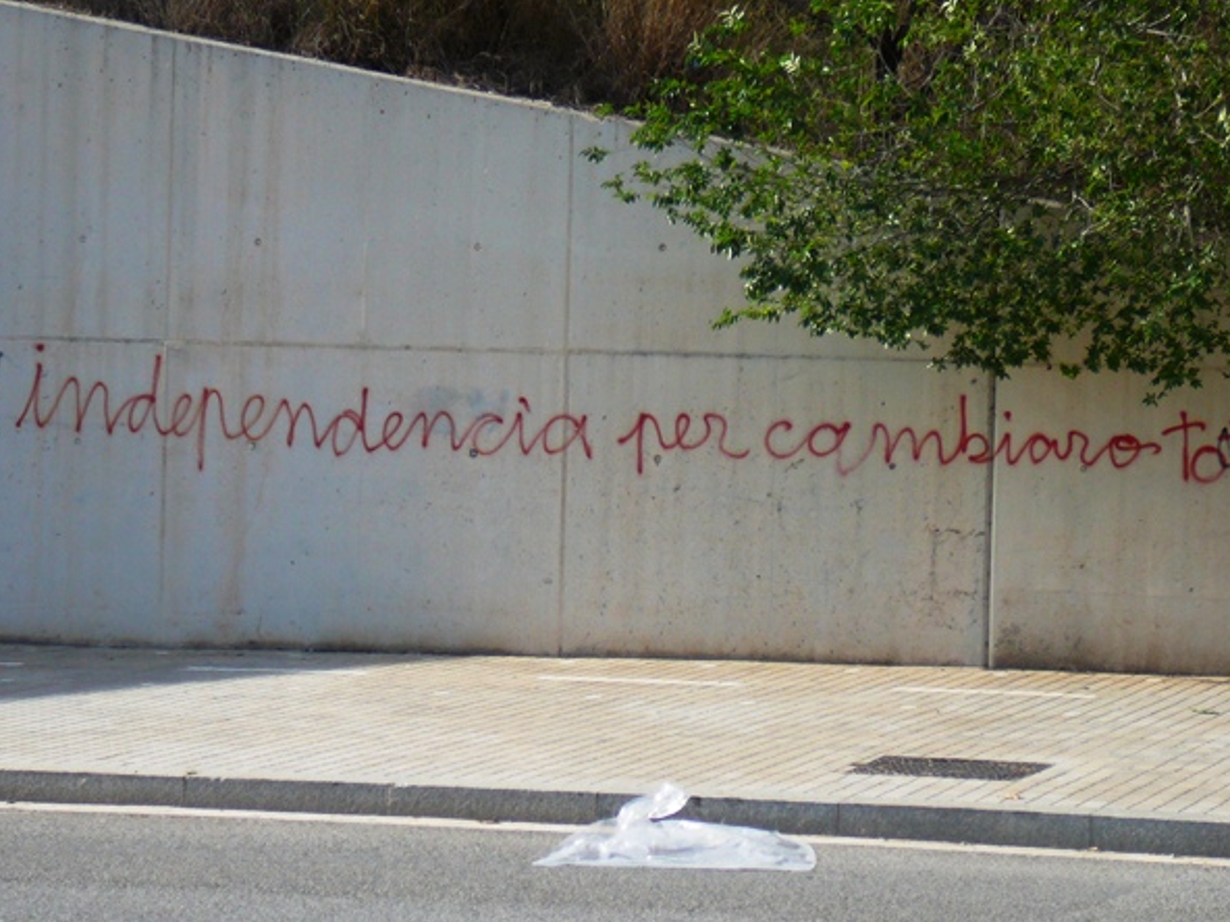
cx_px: 619
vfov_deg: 12.2
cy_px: 461
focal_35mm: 121
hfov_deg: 16.3
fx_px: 4299
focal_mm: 16.6
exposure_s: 1/500
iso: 80
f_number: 3.9
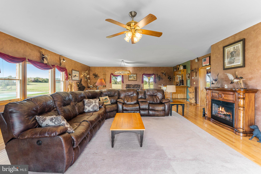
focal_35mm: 15
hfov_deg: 100.8
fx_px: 108
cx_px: 130
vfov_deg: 77.7
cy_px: 87
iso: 800
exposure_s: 1/60
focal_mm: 14.9
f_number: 7.1
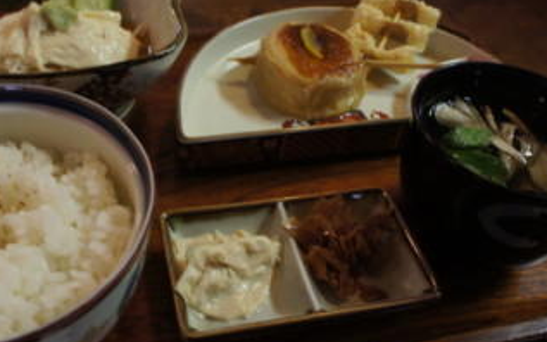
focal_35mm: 39
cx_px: 217
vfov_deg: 32.7
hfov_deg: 50.1
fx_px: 581
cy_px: 156
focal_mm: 18
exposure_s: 1/5
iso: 1600
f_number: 11
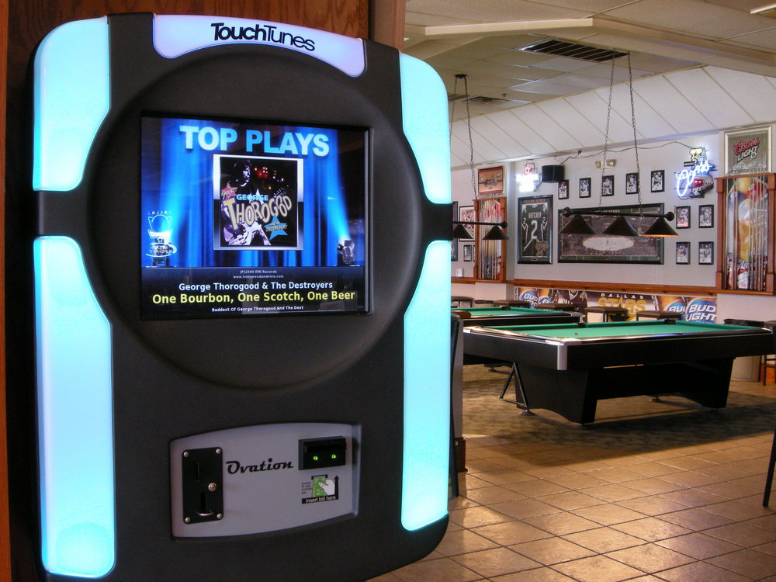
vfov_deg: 36.0
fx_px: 897
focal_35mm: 40
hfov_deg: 46.8
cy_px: 291
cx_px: 388
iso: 200
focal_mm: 8.5
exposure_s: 1/2
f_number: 5.7
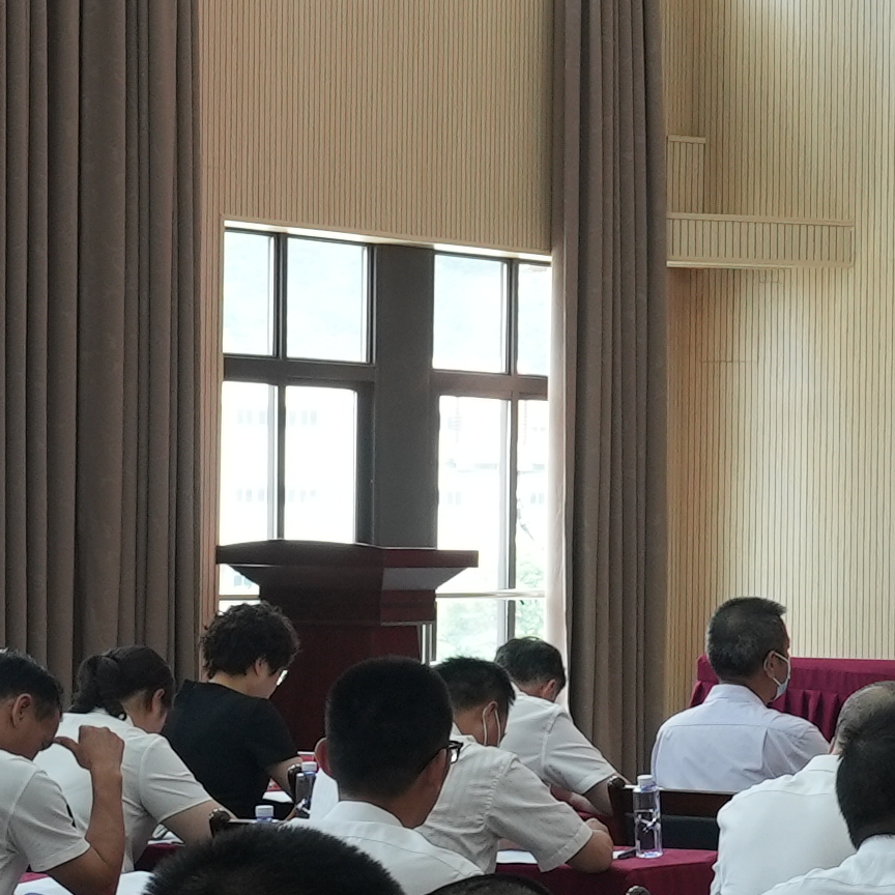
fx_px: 4271
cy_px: 538
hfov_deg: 11.5
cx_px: 1345
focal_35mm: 146
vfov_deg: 12.0
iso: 800
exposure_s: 1/50
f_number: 9
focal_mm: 35
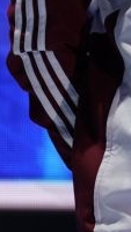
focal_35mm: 1252
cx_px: 169
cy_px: -14
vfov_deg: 1.7
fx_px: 7735
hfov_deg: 1.0
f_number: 2.8
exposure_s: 1/250
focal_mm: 200
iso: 400
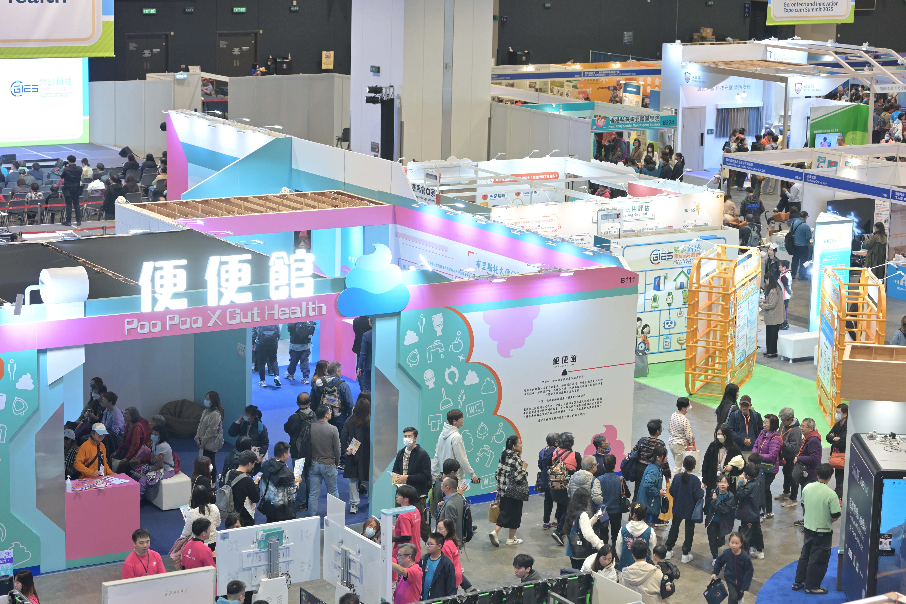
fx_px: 1988
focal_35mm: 79
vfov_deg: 17.3
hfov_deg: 25.7
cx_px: 453
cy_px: 302
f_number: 3.5
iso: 1250
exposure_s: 1/125
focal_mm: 79
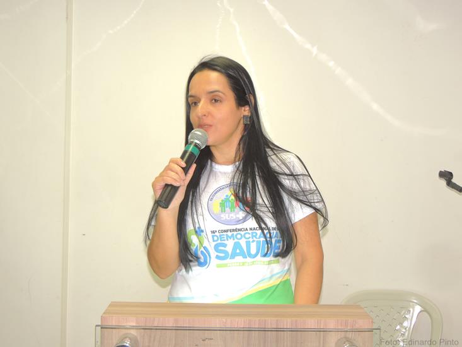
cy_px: 174
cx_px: 231
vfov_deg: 30.9
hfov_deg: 40.4
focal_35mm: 47
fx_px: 627
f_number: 3.5
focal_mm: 8.3
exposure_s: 1/30
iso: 200
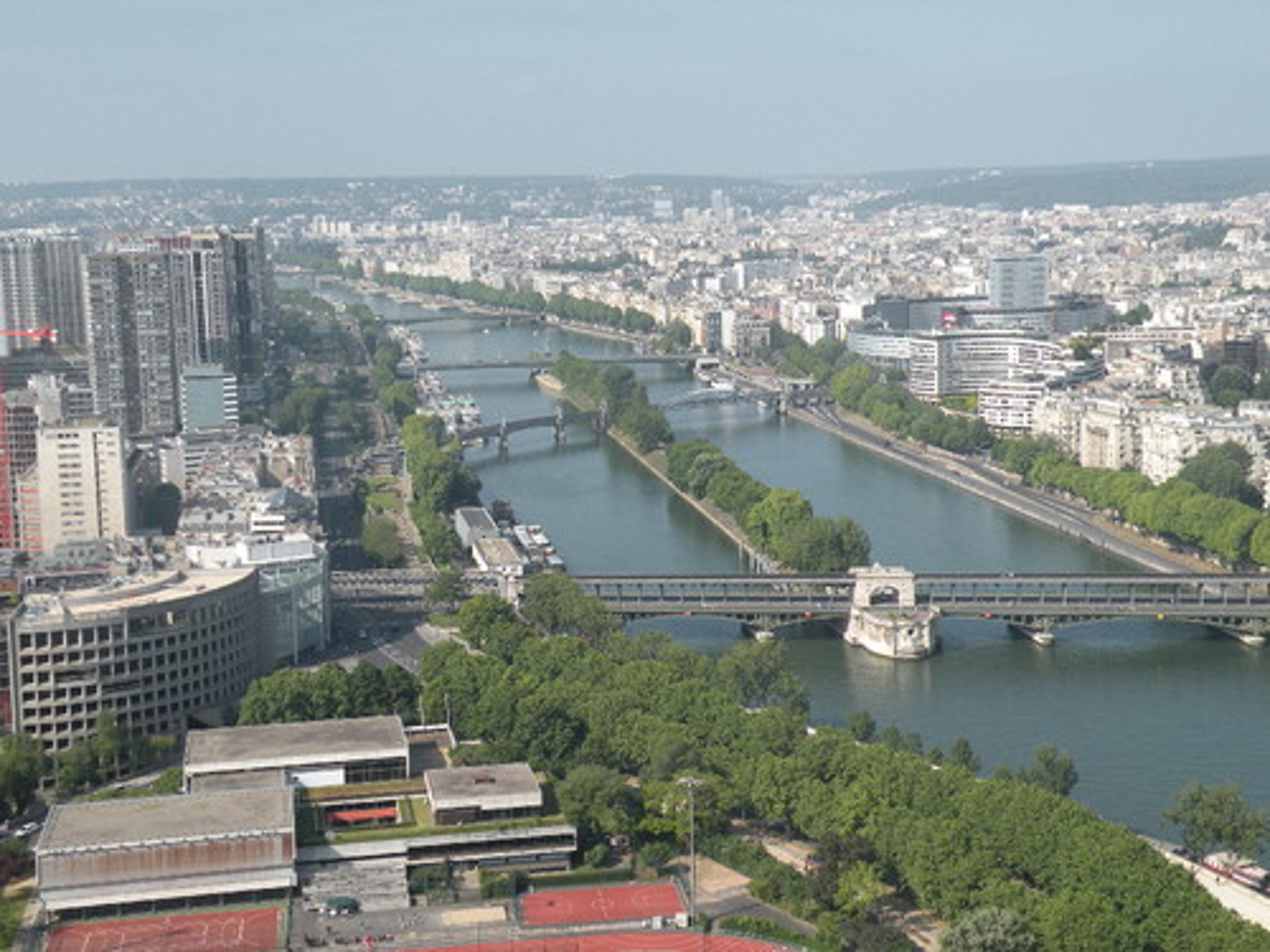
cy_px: 476
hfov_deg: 34.3
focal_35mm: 56
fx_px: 2055
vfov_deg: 26.1
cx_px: 635
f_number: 3.5
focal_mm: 9.8
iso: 64
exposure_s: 1/694
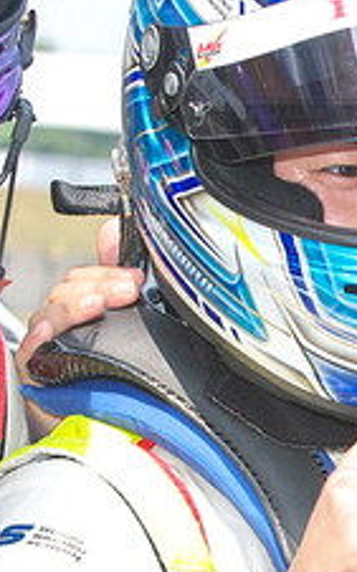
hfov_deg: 5.1
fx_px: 3990
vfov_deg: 8.2
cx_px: 446
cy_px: 418
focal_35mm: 256
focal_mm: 70
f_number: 9
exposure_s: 1/200
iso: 200
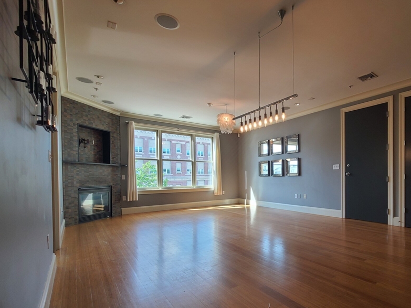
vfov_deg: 74.0
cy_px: 183
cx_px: 262
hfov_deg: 88.8
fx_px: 202
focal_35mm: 17
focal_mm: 2.2
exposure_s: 1/119
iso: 100
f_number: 2.2
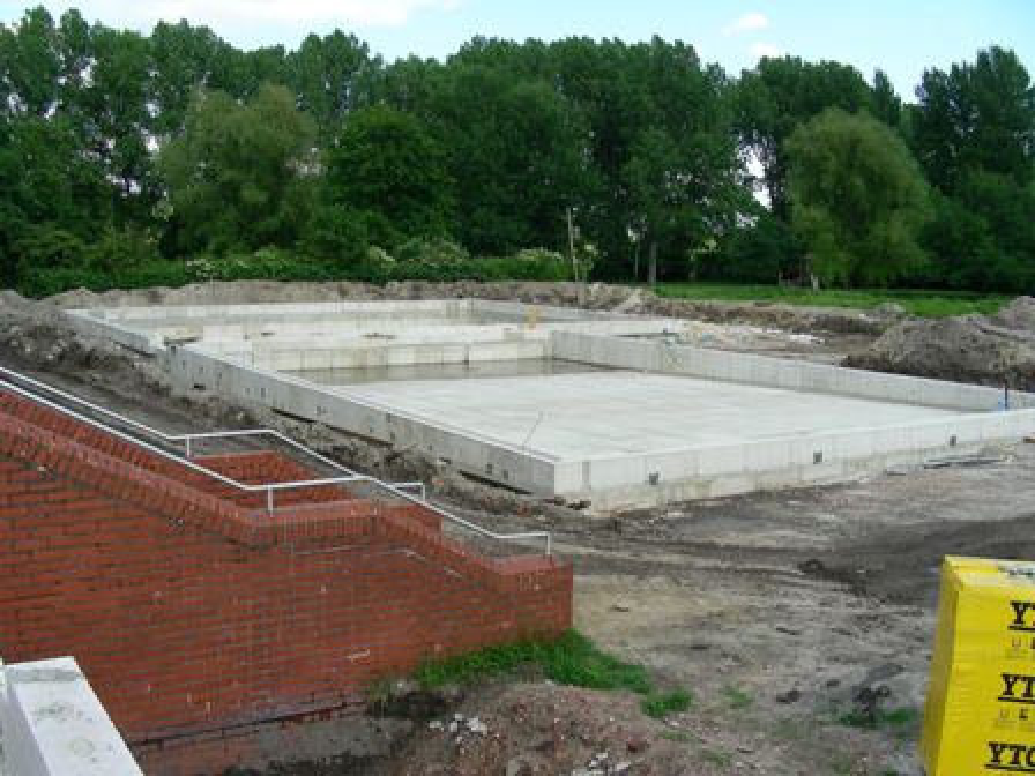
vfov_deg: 37.7
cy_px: 388
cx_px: 518
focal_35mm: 38
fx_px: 1136
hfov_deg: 49.0
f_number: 4
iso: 50
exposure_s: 1/330
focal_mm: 6.3
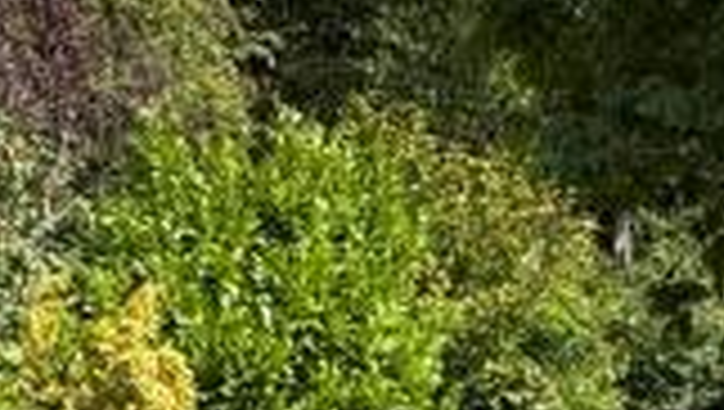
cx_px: 850
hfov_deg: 20.6
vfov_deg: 11.1
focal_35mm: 97
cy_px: 883
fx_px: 1864
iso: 50
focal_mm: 2.22
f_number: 2.2
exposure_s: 1/1094
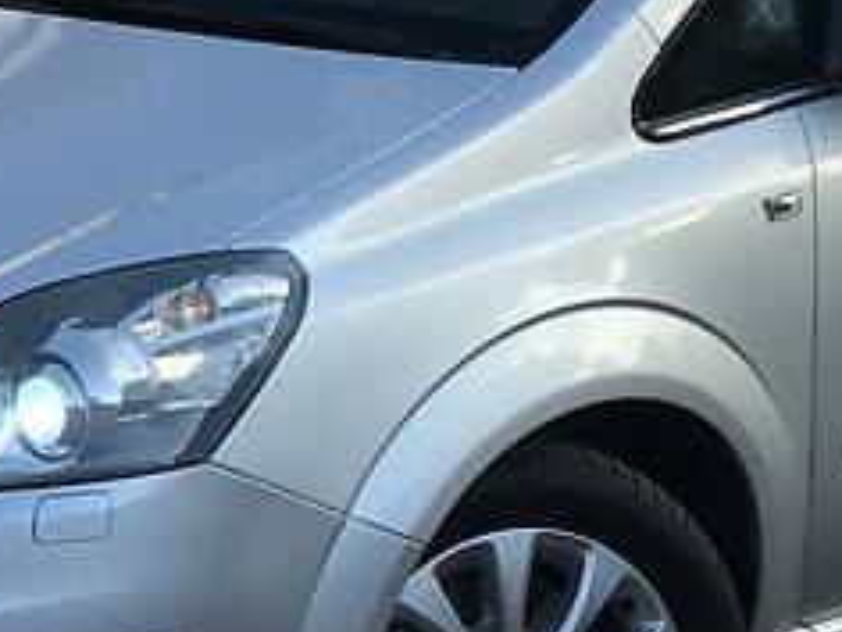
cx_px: 574
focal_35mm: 193
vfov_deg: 7.7
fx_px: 4695
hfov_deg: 10.2
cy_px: 207
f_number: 2.8
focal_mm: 6.6
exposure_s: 1/280
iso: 20
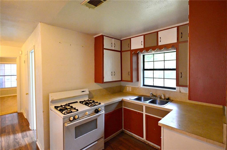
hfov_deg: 100.5
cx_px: 114
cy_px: 75
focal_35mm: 15
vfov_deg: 77.0
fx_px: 94
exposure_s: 1/25
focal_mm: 10
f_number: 8
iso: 3200
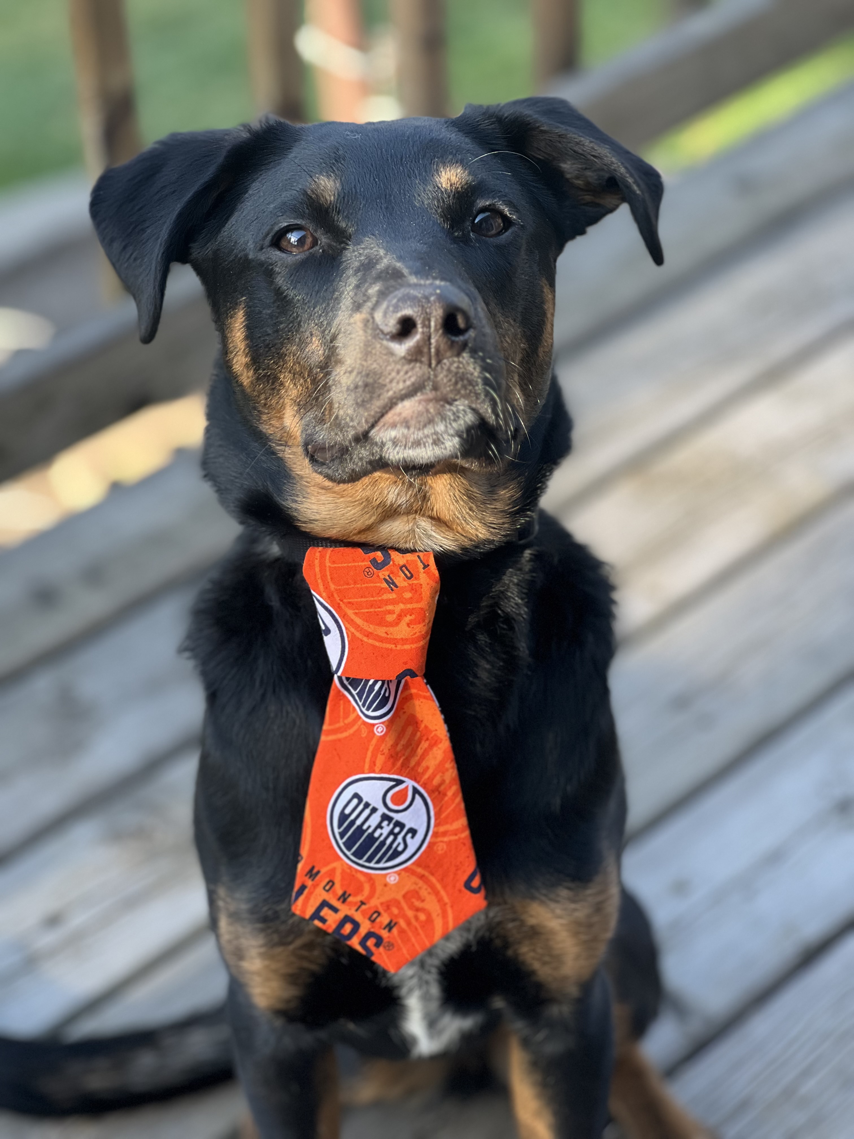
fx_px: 2533
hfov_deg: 19.1
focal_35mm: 77
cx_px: 427
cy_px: 570
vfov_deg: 25.3
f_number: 2.8
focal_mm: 9
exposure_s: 1/121
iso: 100
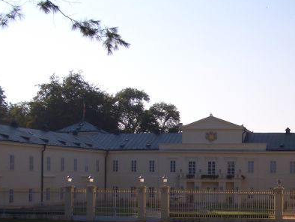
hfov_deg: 27.2
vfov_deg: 20.5
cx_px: 206
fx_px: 605
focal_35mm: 71
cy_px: 179
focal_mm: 5.8
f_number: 4.3
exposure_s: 1/400
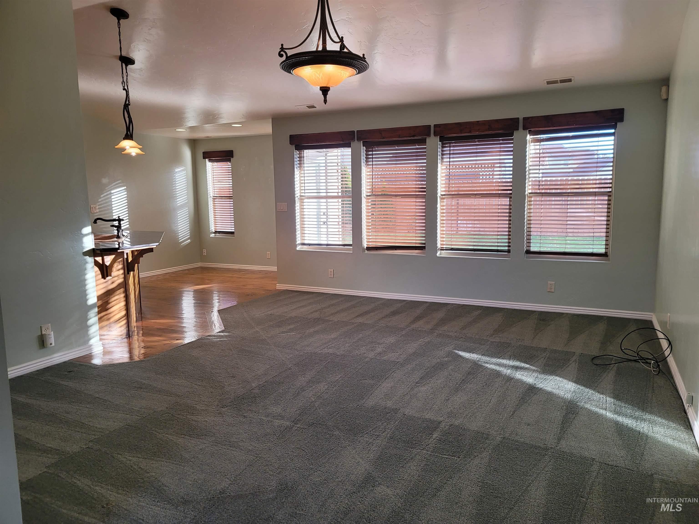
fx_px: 505
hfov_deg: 69.4
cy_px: 262
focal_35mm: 25
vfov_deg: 54.9
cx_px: 350
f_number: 1.8
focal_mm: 7
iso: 80
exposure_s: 1/120
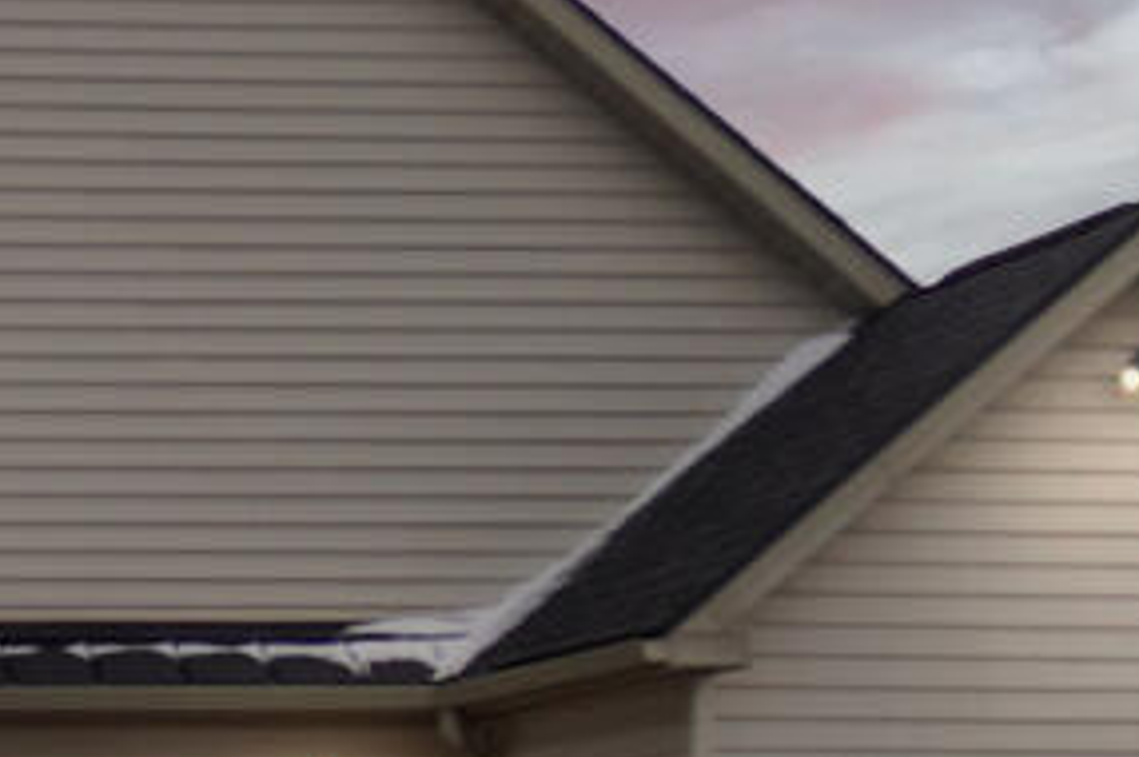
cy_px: 986
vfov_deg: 12.6
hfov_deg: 16.2
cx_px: -968
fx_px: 3318
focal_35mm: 105
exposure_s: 1/500
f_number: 5.6
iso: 125
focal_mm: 10
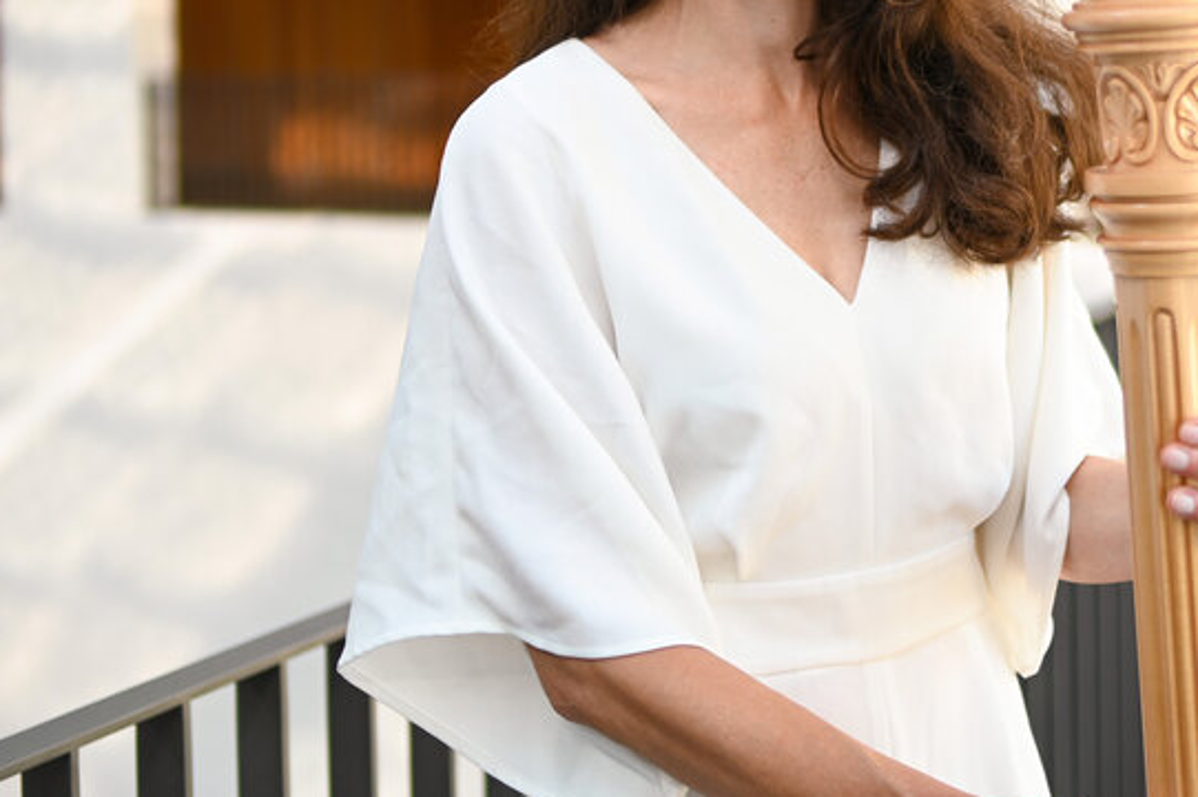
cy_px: 44
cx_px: 1014
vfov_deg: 19.5
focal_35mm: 68
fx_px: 2261
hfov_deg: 28.8
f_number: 1.8
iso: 100
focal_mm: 35
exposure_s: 1/160
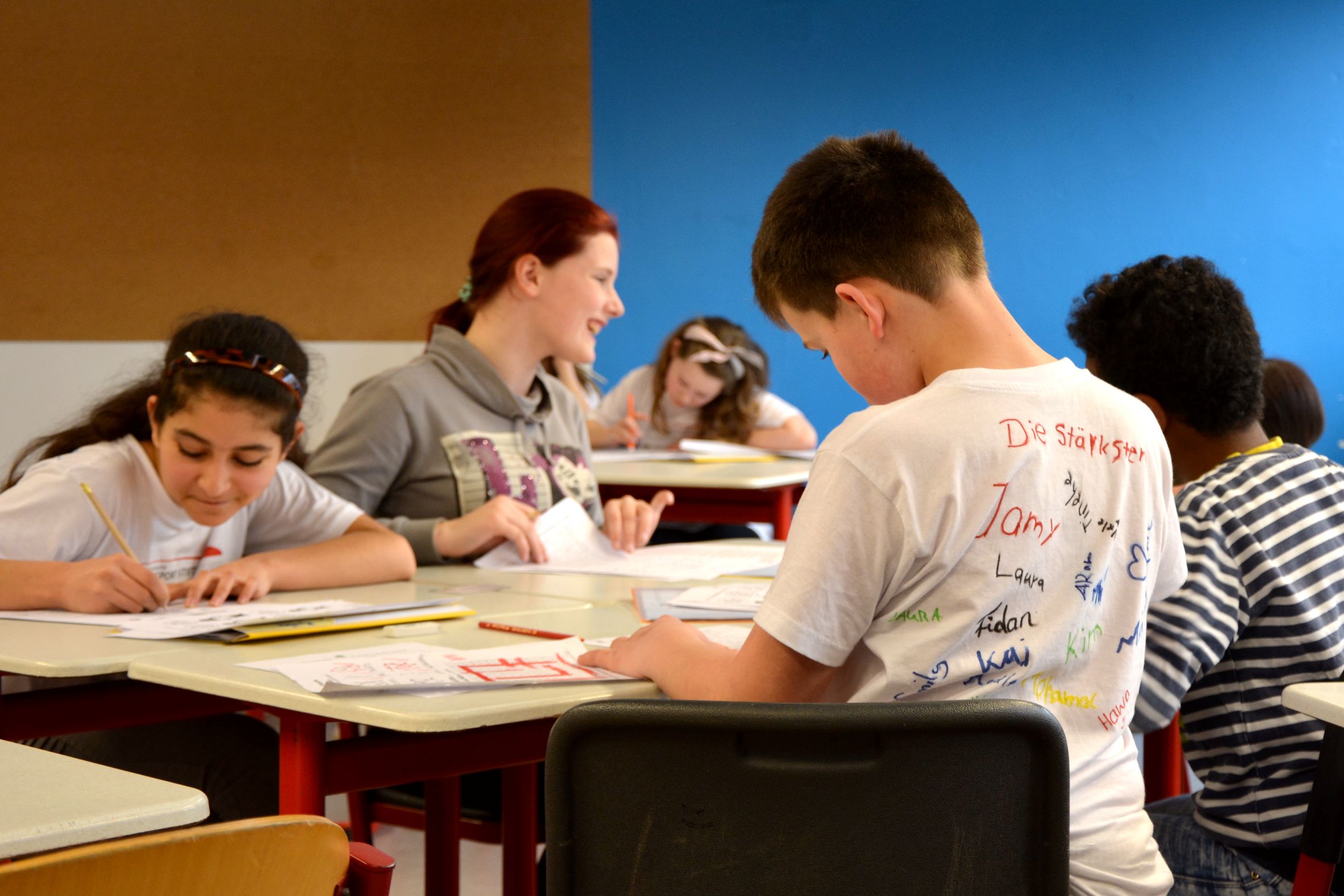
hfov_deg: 35.1
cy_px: 448
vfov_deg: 23.8
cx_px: 672
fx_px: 2128
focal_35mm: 57
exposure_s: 1/80
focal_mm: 38
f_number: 4.5
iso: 400
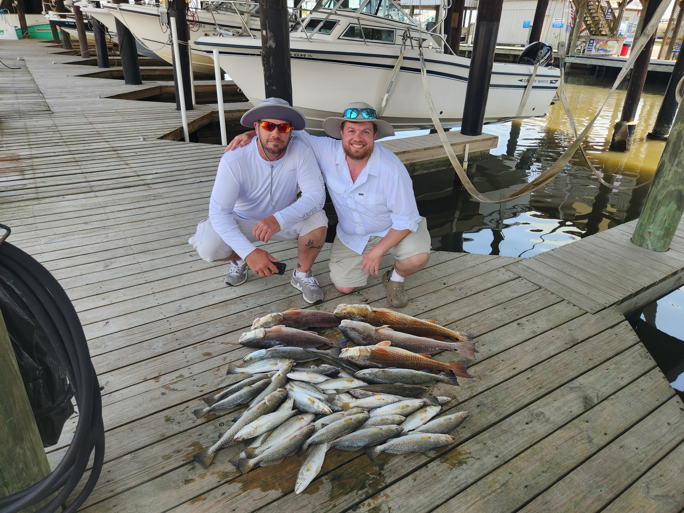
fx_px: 454
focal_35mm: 23
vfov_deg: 58.9
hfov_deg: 73.9
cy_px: 256
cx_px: 342
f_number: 1.8
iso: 20
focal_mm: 5.4
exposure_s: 1/299
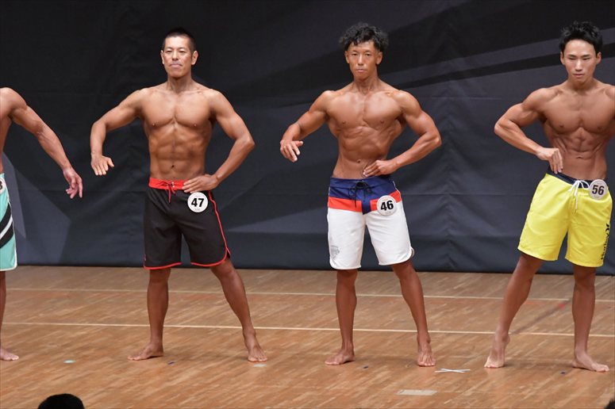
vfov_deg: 5.1
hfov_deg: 7.6
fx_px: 4610
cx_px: 308
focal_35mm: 270
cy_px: 204
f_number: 5.6
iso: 6400
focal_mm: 180
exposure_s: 1/400
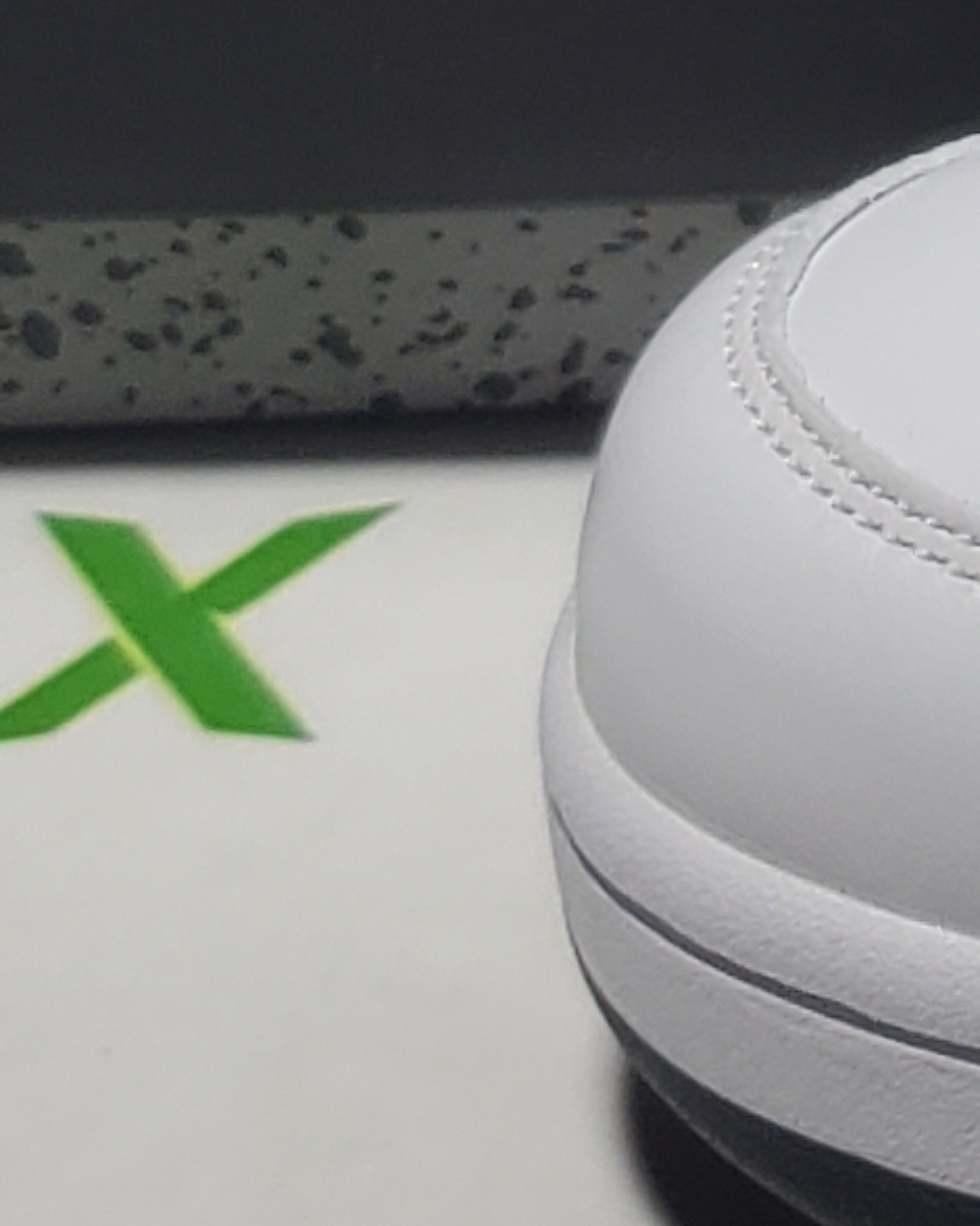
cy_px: -1045
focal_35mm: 174
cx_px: 2206
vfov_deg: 10.4
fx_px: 6312
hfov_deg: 8.3
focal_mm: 4.3
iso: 50
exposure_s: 1/488
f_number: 1.5
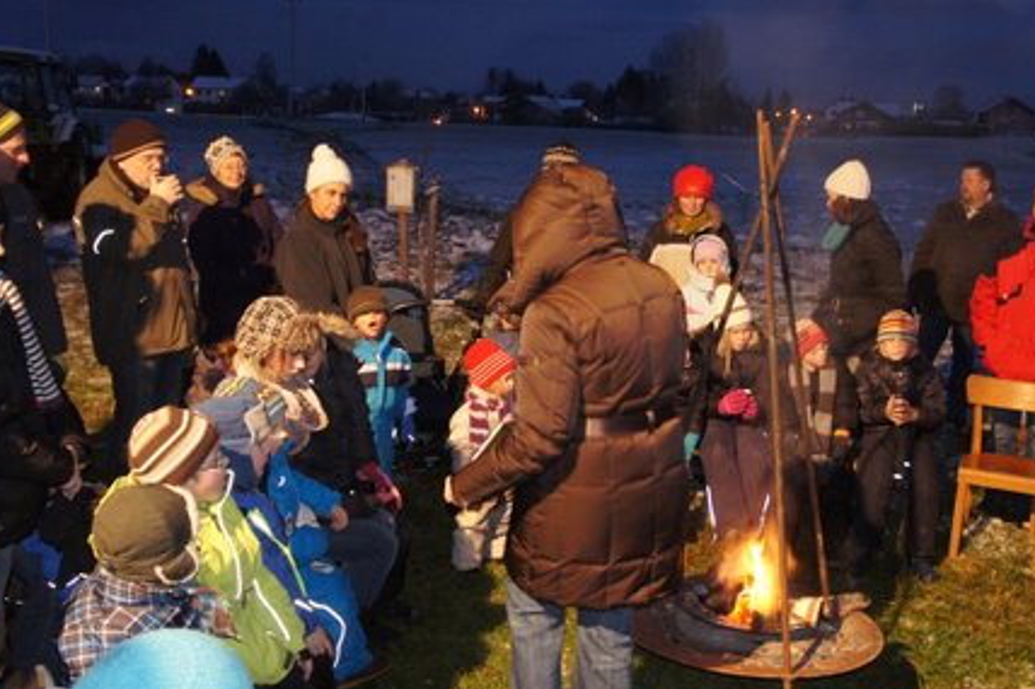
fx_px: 1063
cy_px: 377
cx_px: 547
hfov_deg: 51.9
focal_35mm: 37
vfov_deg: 35.9
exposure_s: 1/15
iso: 1600
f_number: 4
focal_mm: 22
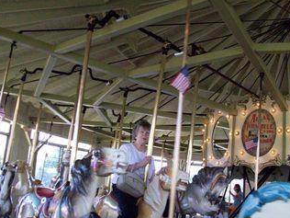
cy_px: 107
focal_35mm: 43
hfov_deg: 43.7
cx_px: 171
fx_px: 360
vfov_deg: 33.6
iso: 237
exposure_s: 1/128
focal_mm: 5.7
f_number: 2.8
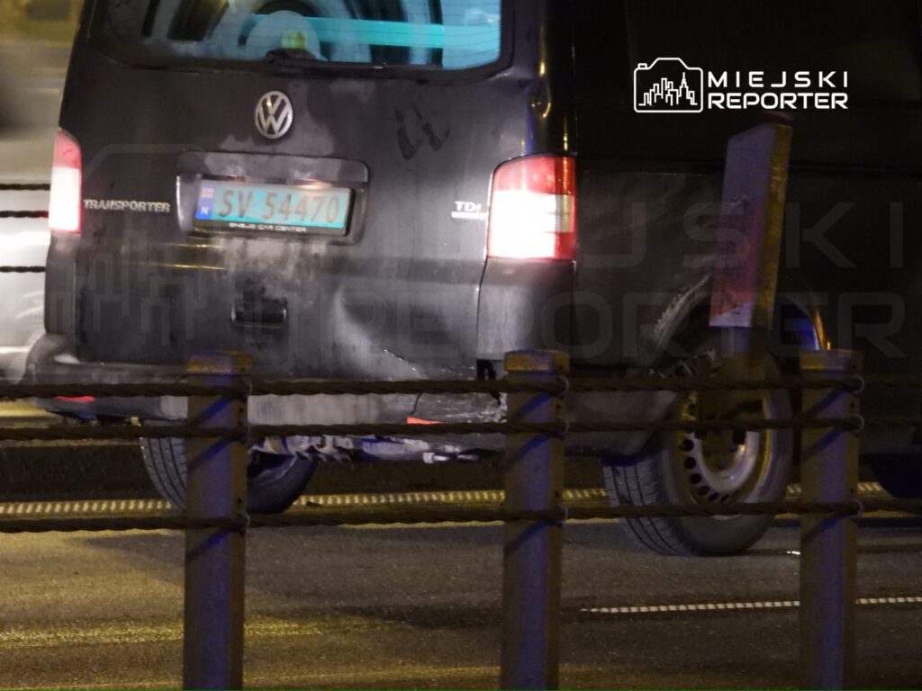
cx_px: 461
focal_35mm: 500
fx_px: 13318
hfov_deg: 4.0
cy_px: 346
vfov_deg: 3.0
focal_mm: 89.9
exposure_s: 1/5
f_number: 5
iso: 1600
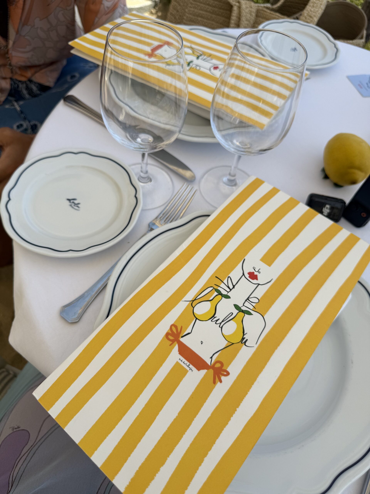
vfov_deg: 71.6
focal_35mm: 24
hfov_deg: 56.8
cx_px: 185
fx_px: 342
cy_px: 247
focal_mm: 6.76
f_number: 1.78
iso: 80
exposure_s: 1/3759
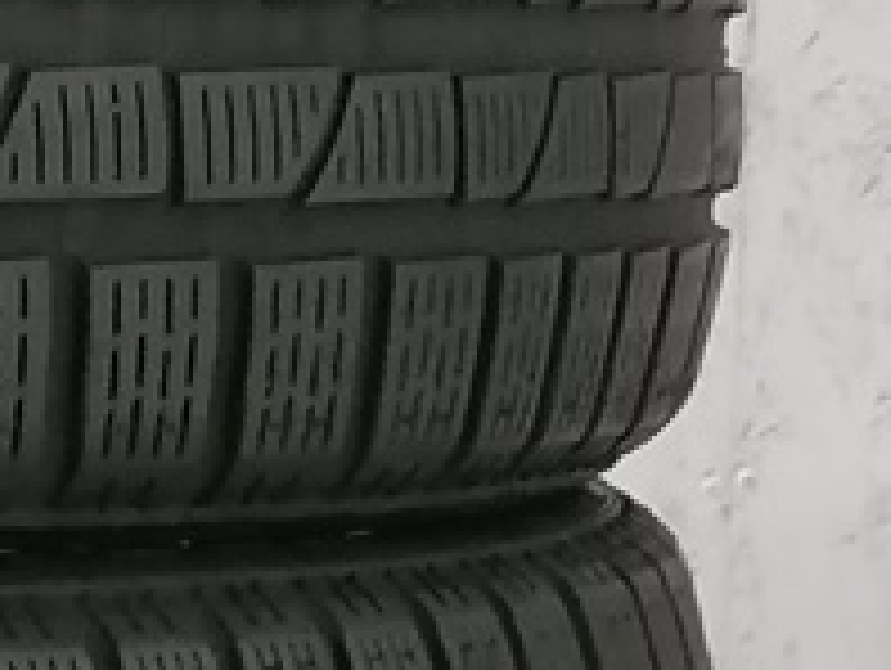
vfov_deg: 6.9
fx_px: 5515
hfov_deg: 8.8
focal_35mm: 214
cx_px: -729
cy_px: 571
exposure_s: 1/25
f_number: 1.8
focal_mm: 5.4
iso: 1000
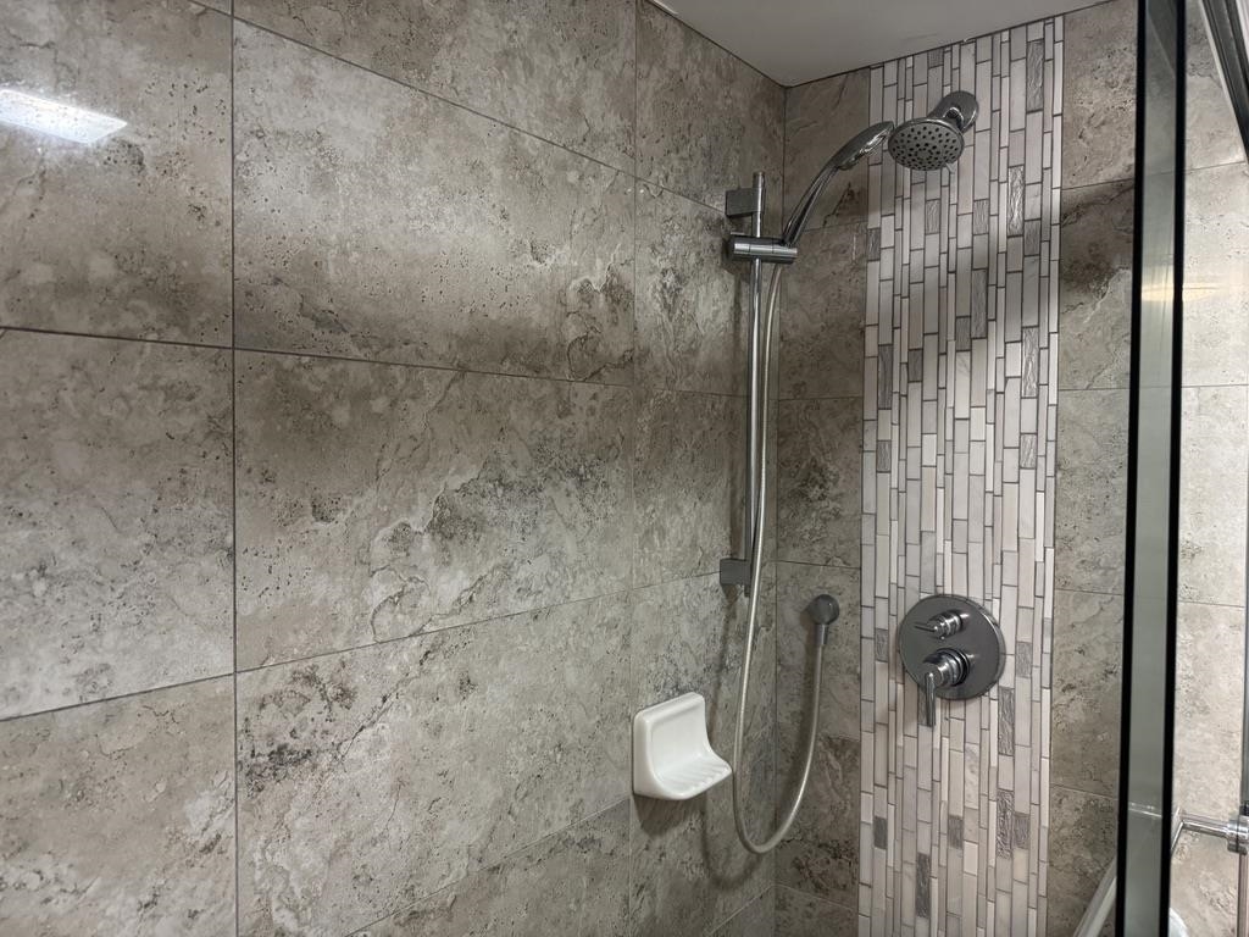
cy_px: 468
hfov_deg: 71.6
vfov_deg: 56.8
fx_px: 866
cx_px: 624
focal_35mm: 24
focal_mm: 6.76
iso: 400
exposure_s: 1/60
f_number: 1.78
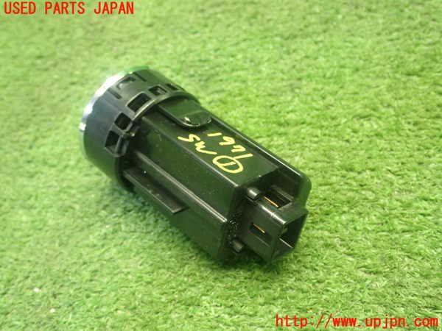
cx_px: 221
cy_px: 166
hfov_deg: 42.9
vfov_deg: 32.9
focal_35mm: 44
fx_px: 562
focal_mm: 7.84
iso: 800
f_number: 2.9
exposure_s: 1/40
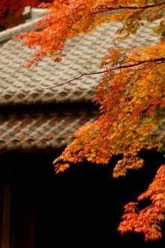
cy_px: 129
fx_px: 1219
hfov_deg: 7.7
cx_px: 175
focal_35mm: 177
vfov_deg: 11.6
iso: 200
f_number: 1.8
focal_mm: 55
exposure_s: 1/2000
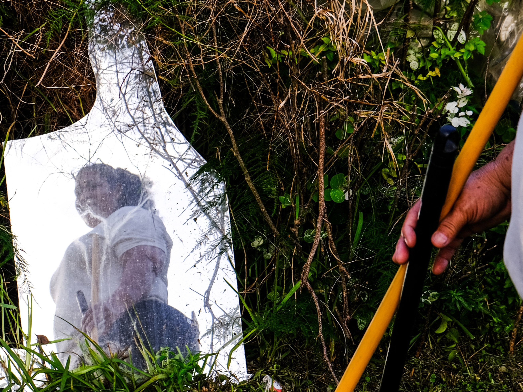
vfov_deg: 17.9
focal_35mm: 82
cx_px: 271
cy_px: 299
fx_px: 1239
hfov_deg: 23.8
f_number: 4
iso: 160
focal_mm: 24.3
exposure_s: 1/320
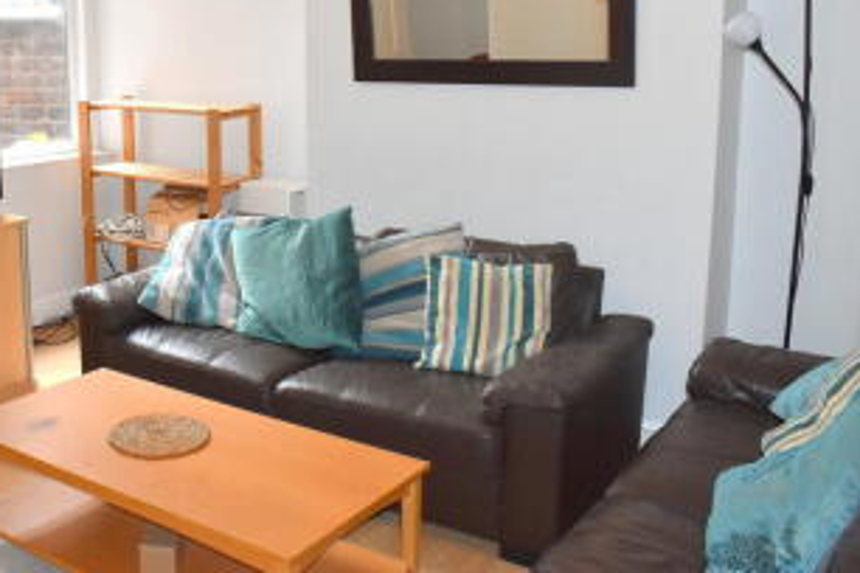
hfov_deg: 45.0
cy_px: 187
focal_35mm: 42
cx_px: 230
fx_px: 1003
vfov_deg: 31.6
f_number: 5.6
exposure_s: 1/100
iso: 800
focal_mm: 18
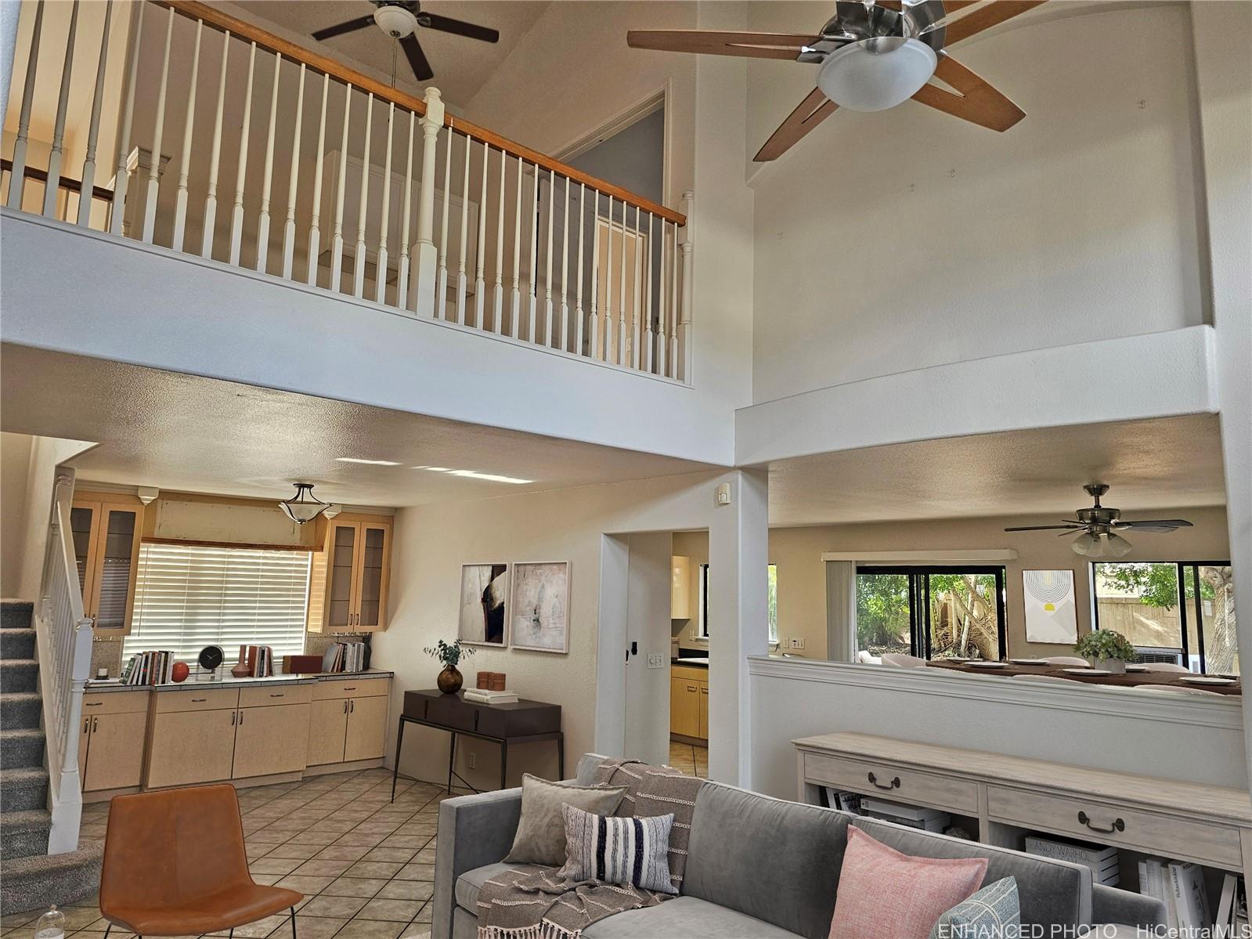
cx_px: 626
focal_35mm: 23
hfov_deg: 73.9
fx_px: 832
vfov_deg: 58.9
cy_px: 470
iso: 250
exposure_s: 1/170
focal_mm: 6.3
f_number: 1.7
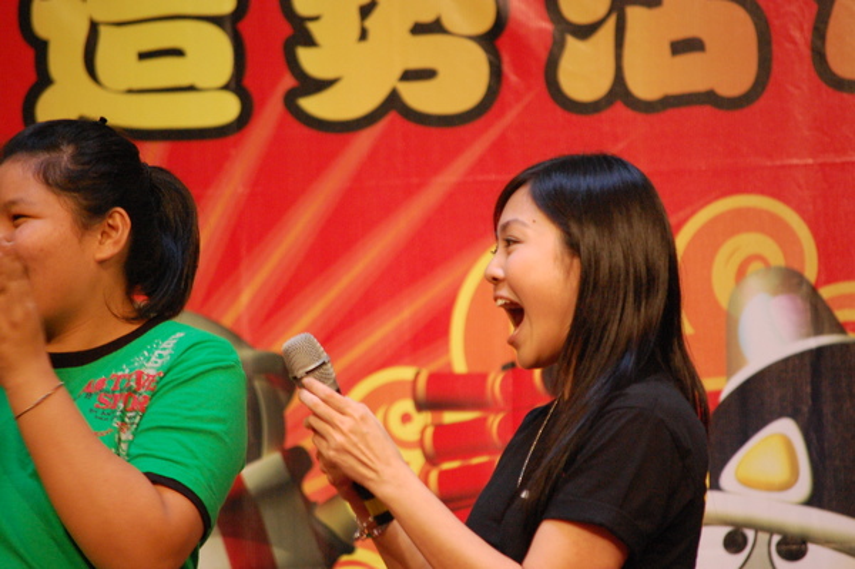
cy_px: 284
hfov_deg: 6.9
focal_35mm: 300
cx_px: 428
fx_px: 7119
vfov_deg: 4.6
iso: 1600
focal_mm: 200
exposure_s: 1/100
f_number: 5.6
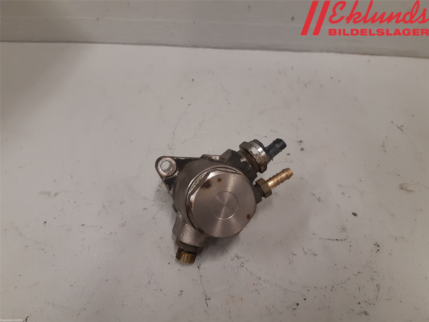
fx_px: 322
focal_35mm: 26
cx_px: 214
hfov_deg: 67.3
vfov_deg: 53.1
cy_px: 161
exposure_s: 1/50
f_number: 1.7
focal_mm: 3.93
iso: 100
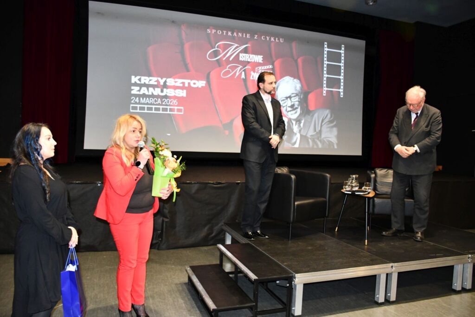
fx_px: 356
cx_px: 238
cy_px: 158
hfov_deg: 67.4
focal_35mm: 27
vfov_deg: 47.9
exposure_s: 1/60
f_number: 3.5
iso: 2200
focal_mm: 18
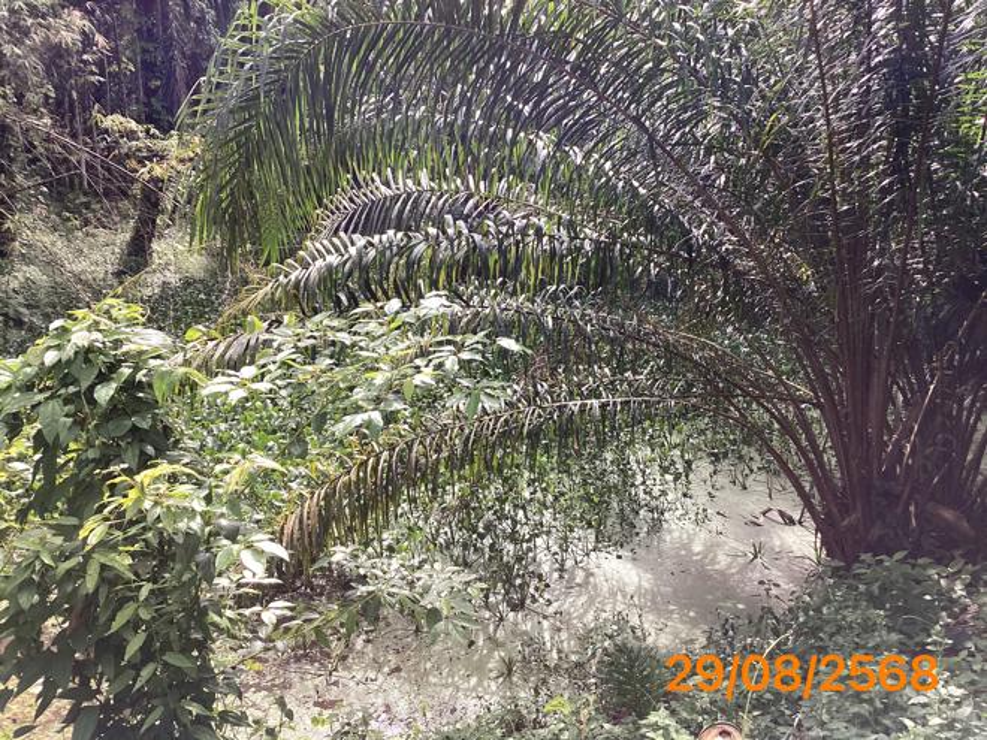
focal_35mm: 31
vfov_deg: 45.4
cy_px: 370
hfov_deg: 58.4
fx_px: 884
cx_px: 494
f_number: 2.4
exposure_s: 1/136
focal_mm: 3.3
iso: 25
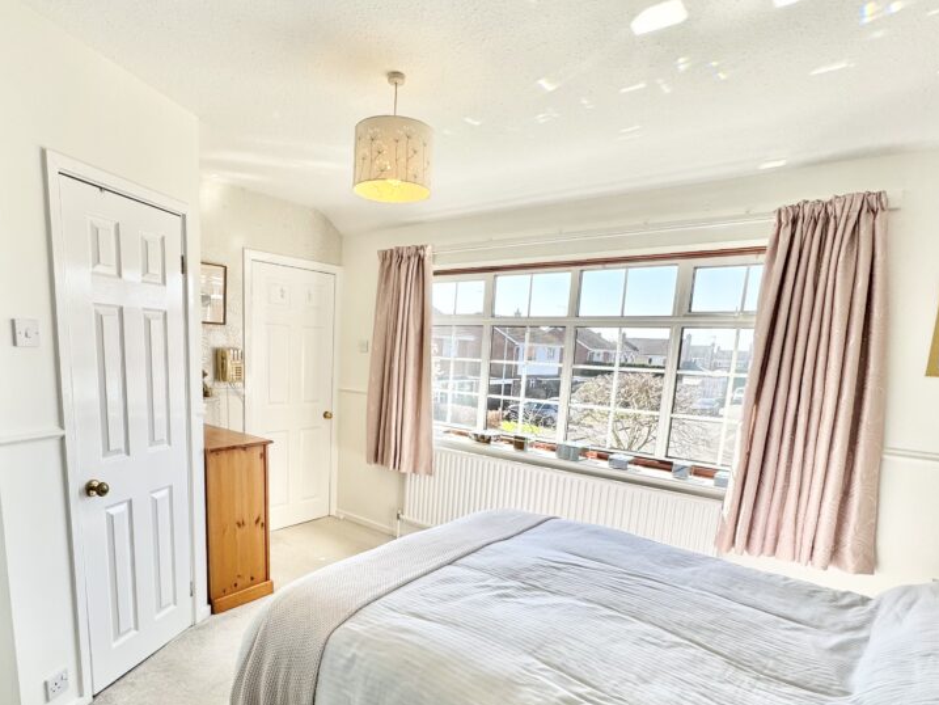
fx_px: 543
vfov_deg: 65.0
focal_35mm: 20
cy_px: 440
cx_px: 398
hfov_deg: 81.2
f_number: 2.2
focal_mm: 2.22
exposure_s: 1/375
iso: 40
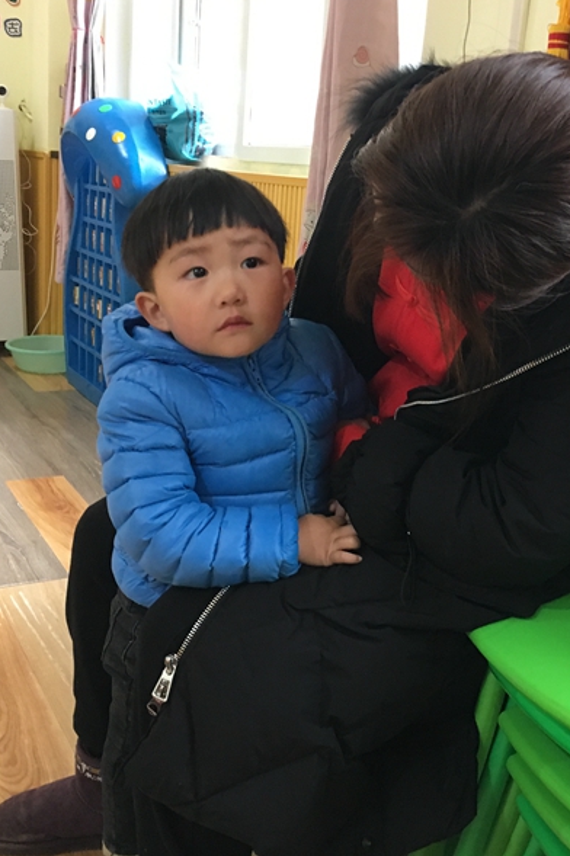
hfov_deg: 32.5
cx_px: 350
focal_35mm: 41
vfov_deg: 47.4
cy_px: 423
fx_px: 975
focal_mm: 4.15
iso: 200
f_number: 2.2
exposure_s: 1/20
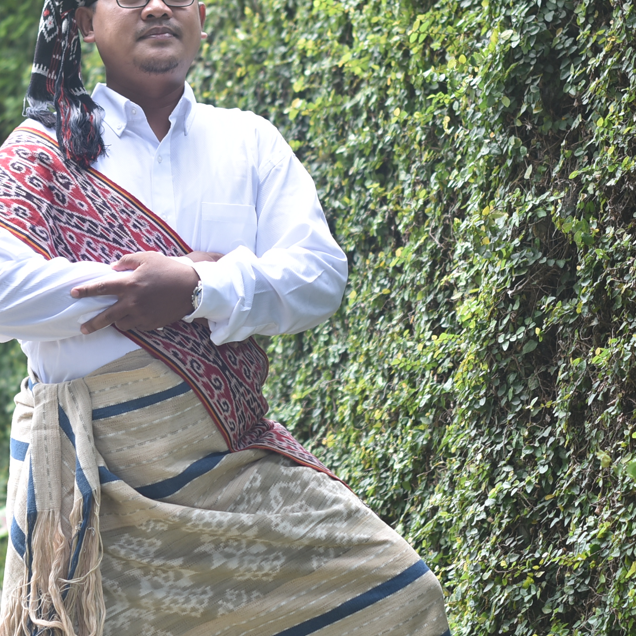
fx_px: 2952
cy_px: 339
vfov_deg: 12.3
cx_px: 230
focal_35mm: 142
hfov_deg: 12.3
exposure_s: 1/250
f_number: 2.8
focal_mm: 50
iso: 100
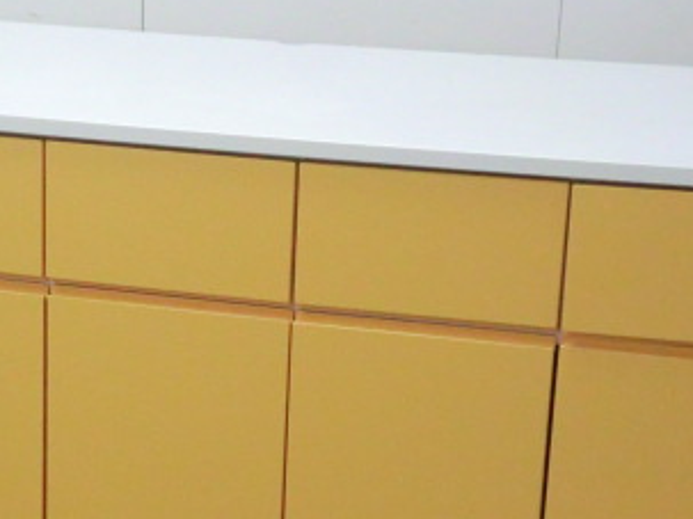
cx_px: 201
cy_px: 354
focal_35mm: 95
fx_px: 1901
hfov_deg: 20.5
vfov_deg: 15.5
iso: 640
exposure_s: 1/60
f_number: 4.3
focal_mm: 8.2
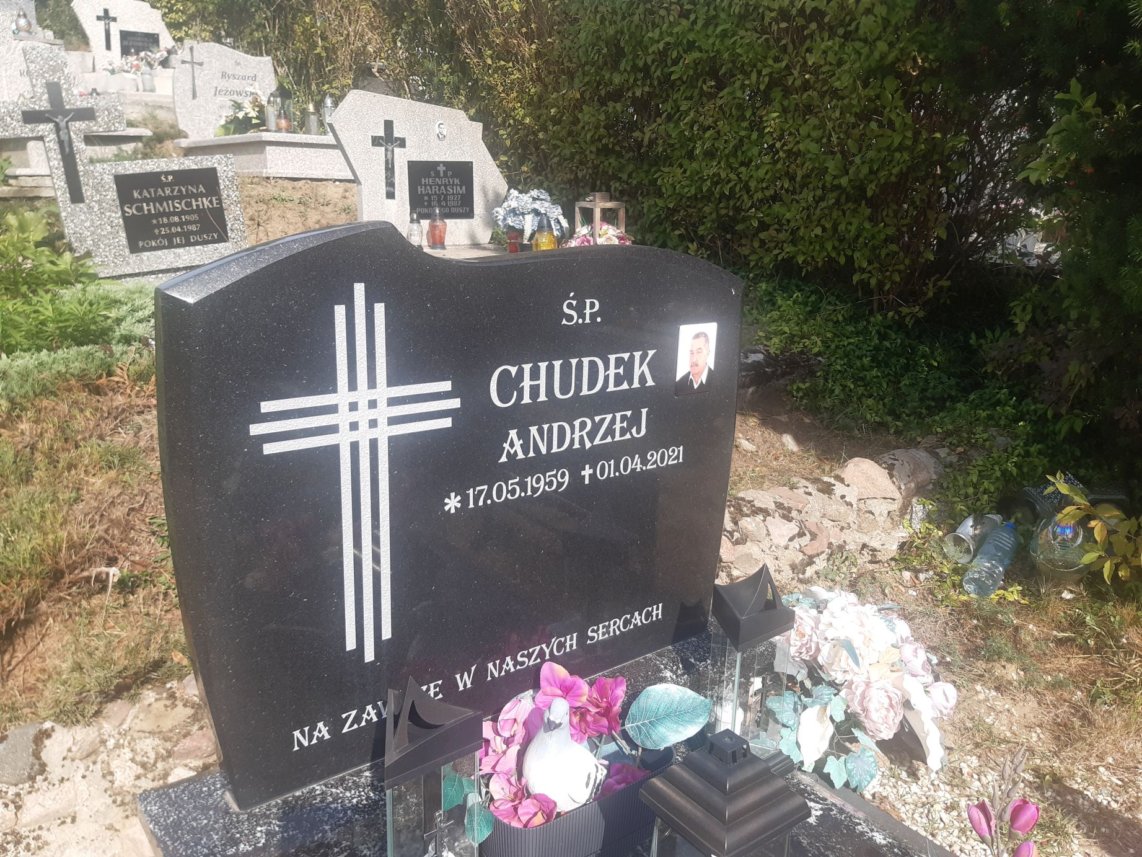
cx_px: 571
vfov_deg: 53.1
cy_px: 428
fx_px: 858
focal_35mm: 26
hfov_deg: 67.3
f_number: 1.7
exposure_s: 1/965
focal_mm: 3.92
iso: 40
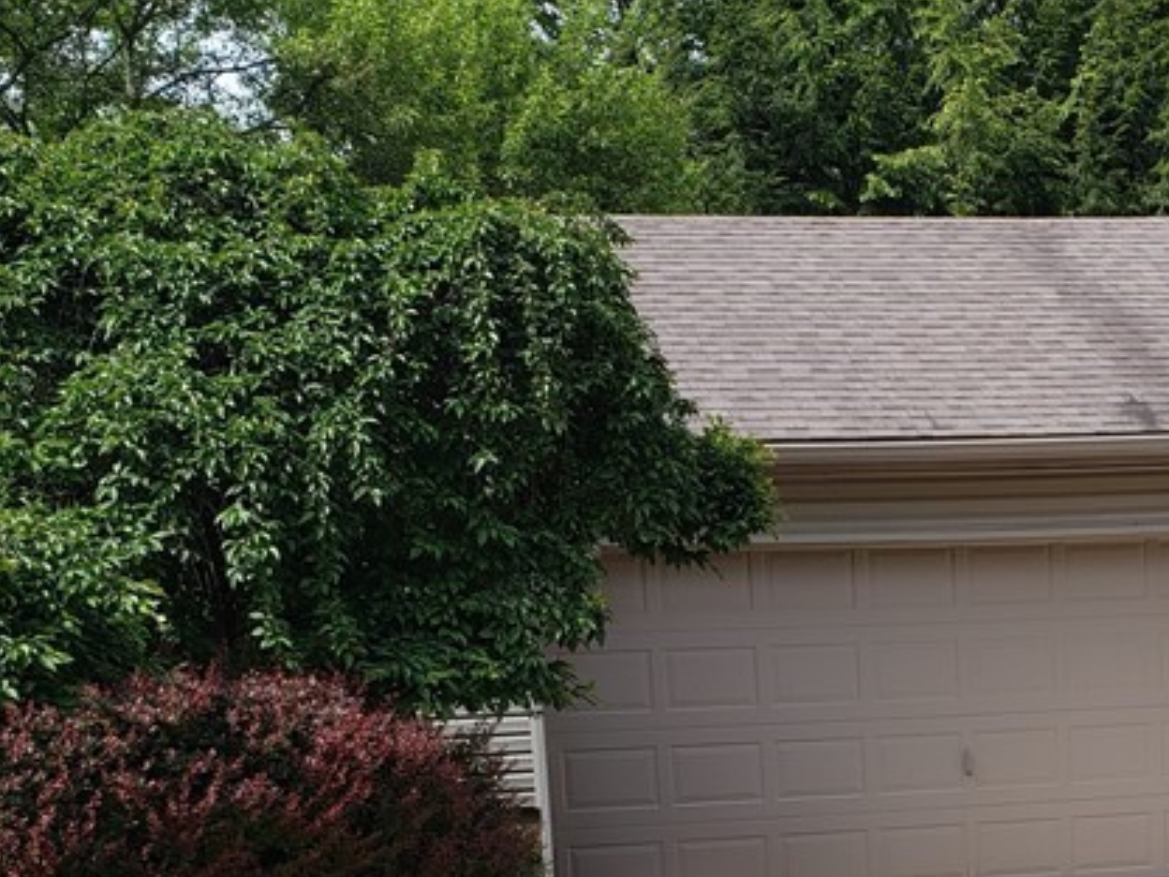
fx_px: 2161
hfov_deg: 29.2
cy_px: 902
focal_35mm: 64
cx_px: 1026
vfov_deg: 22.0
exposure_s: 1/922
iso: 50
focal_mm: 4.3
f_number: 2.4
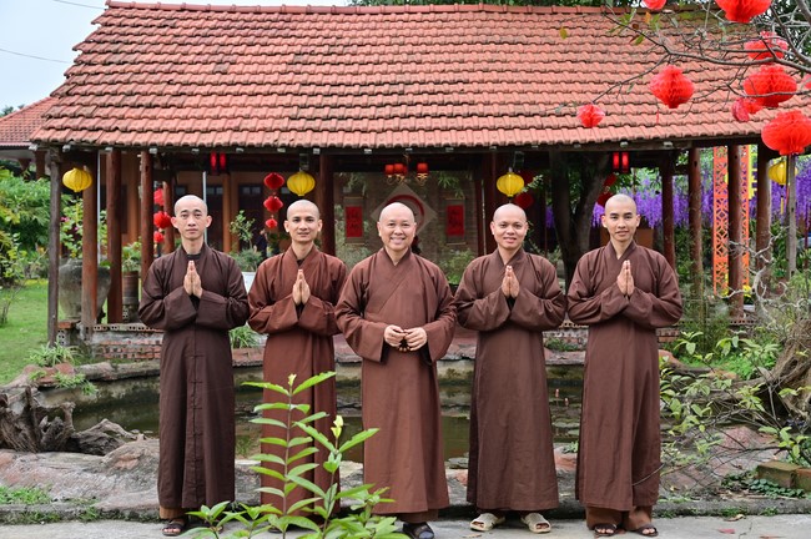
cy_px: 270
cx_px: 406
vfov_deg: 28.0
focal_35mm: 48
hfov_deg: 41.2
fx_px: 1080
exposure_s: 1/160
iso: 200
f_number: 5.6
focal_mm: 48
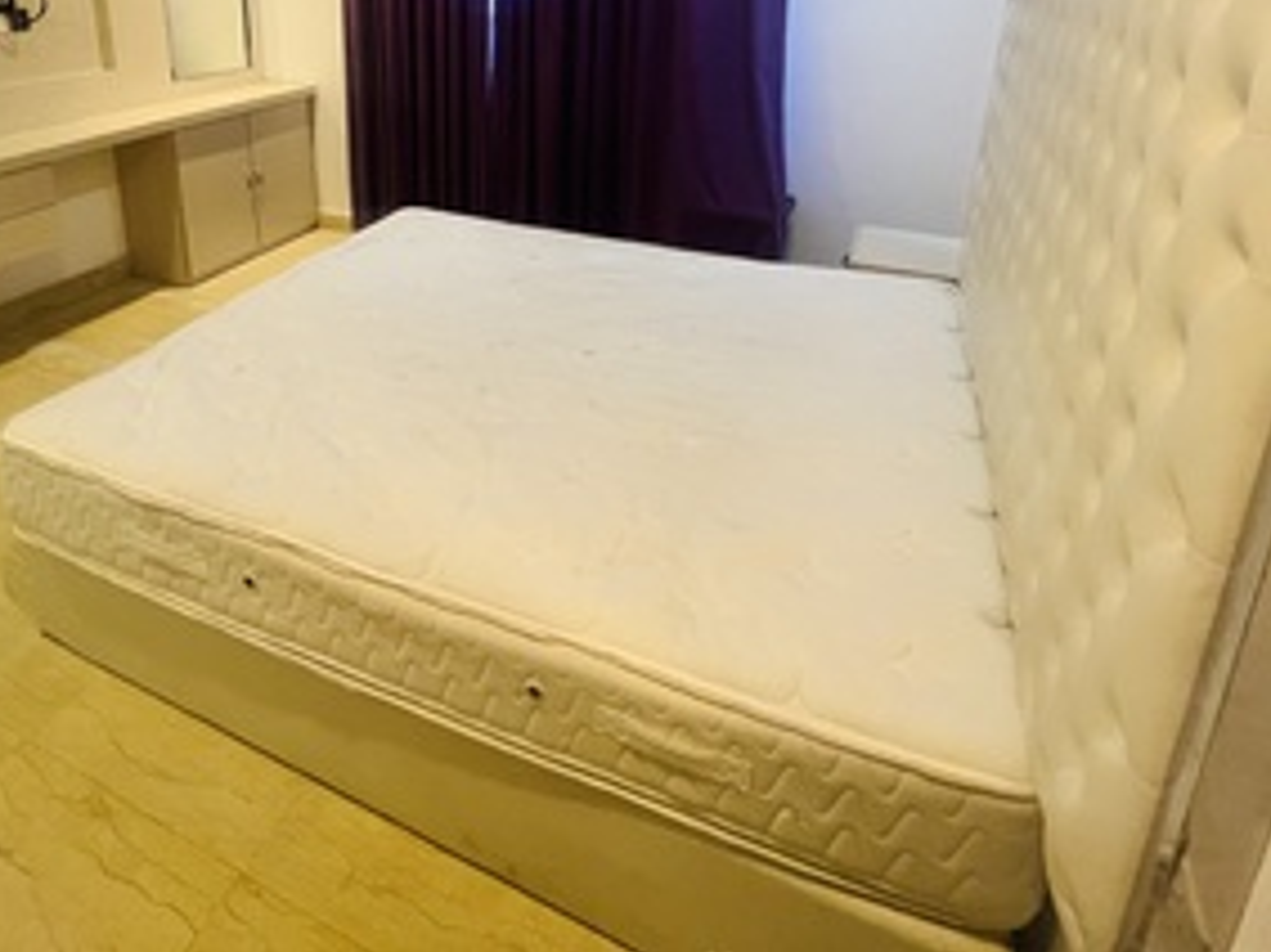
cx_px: 501
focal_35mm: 21
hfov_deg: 78.0
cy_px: 186
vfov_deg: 58.4
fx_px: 771
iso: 250
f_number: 1.8
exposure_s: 1/100
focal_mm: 1.57
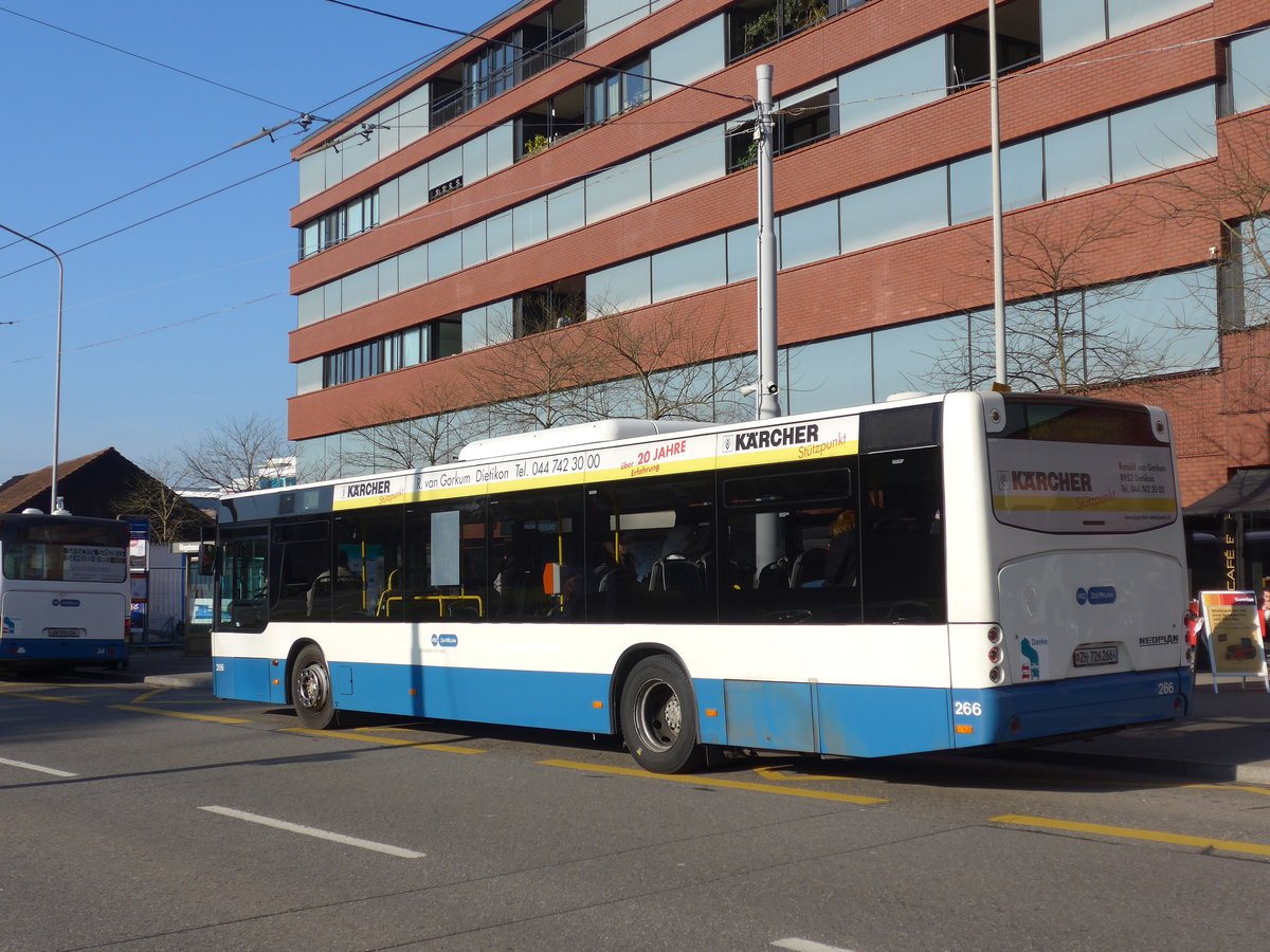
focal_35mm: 44
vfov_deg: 32.9
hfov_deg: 42.9
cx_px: 635
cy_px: 476
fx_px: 1614
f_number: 2.8
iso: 80
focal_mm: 9
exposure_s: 1/1600
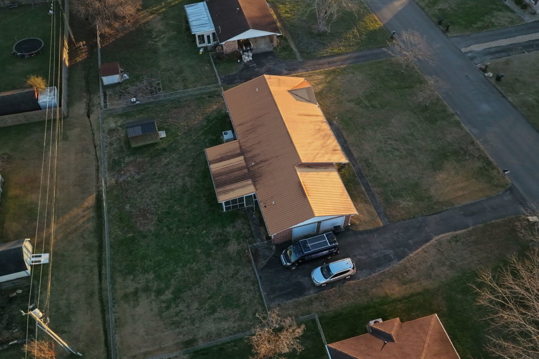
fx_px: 419
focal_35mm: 28
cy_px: 180
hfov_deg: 65.5
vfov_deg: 46.4
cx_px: 270
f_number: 5
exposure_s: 1/100
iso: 3200
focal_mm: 14.45
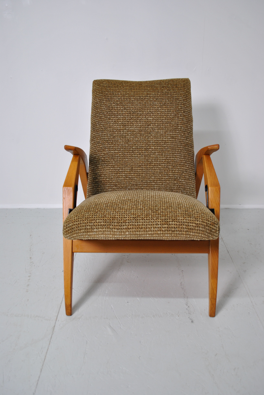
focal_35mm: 33
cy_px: 198
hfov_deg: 40.1
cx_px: 132
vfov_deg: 57.2
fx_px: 362
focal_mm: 22
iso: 280
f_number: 4
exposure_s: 1/30
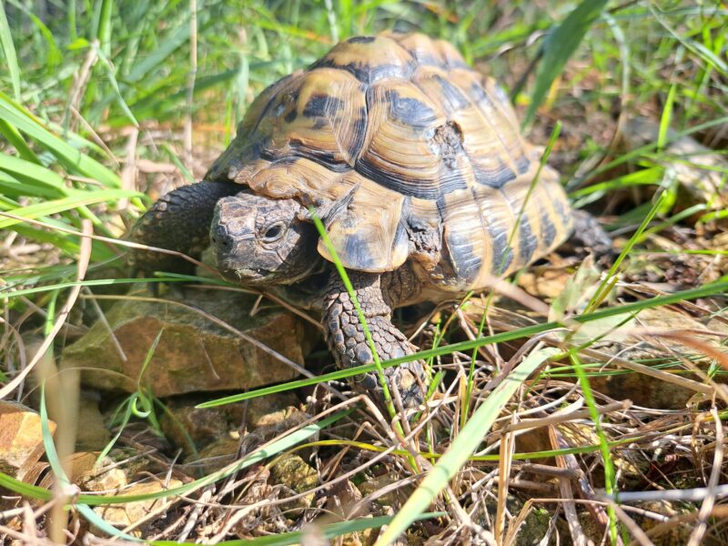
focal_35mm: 24
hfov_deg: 71.6
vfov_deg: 56.8
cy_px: 273
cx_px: 364
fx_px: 505
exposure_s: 1/301
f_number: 1.8
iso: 50
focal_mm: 5.23
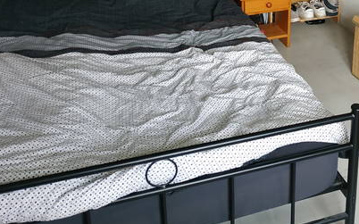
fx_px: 489
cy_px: -14
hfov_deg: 38.3
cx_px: 305
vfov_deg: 24.3
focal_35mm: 50
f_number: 1.9
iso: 250
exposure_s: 1/33
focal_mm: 3.94
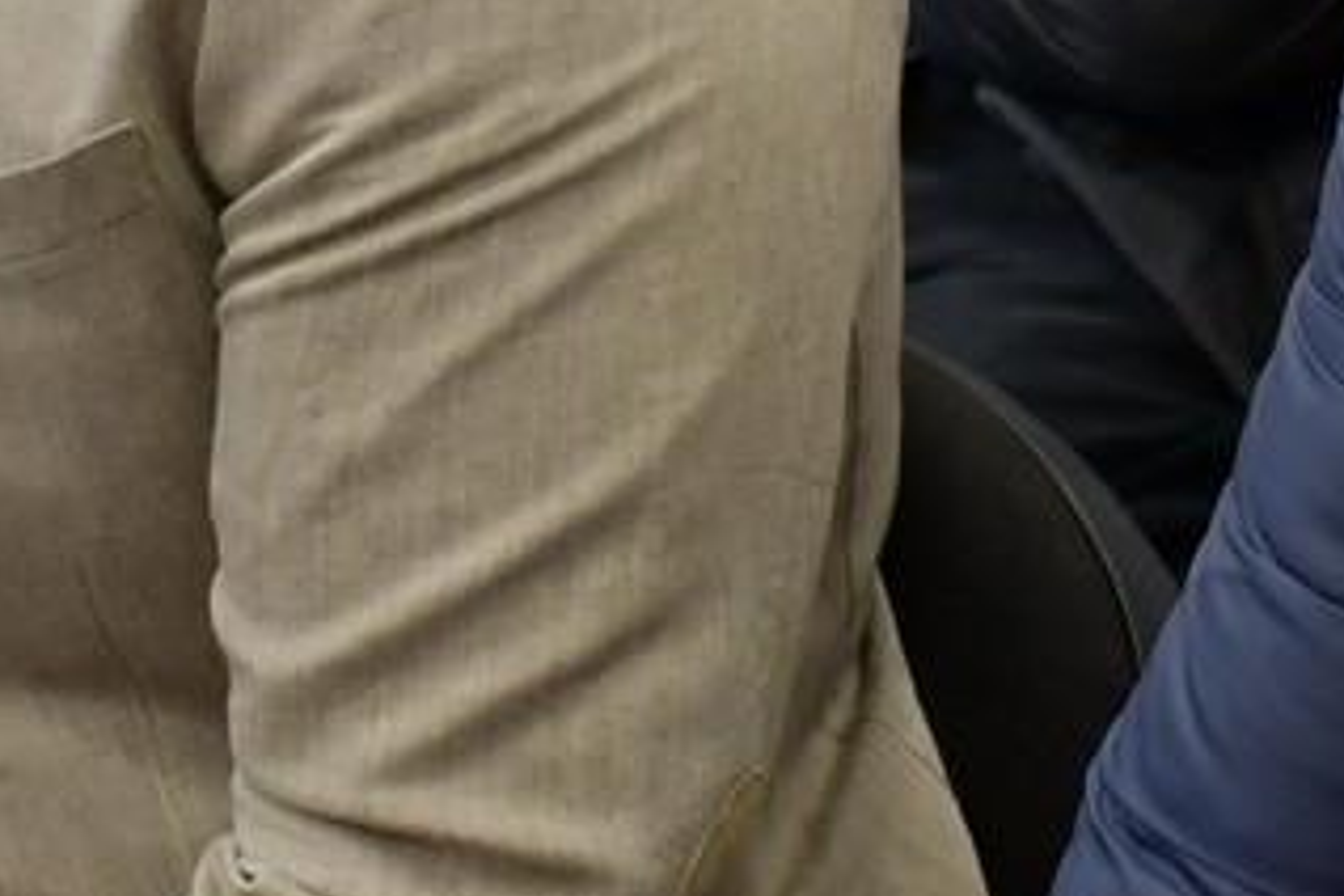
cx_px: 1513
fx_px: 7317
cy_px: -201
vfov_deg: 7.0
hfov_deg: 10.4
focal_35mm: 196
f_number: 3.8
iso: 1000
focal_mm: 26
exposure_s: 1/125
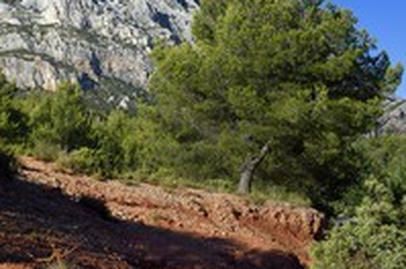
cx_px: 8
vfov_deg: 18.4
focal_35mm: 74
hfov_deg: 26.1
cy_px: 143
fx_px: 833
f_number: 14
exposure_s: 1/250
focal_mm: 35
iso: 200
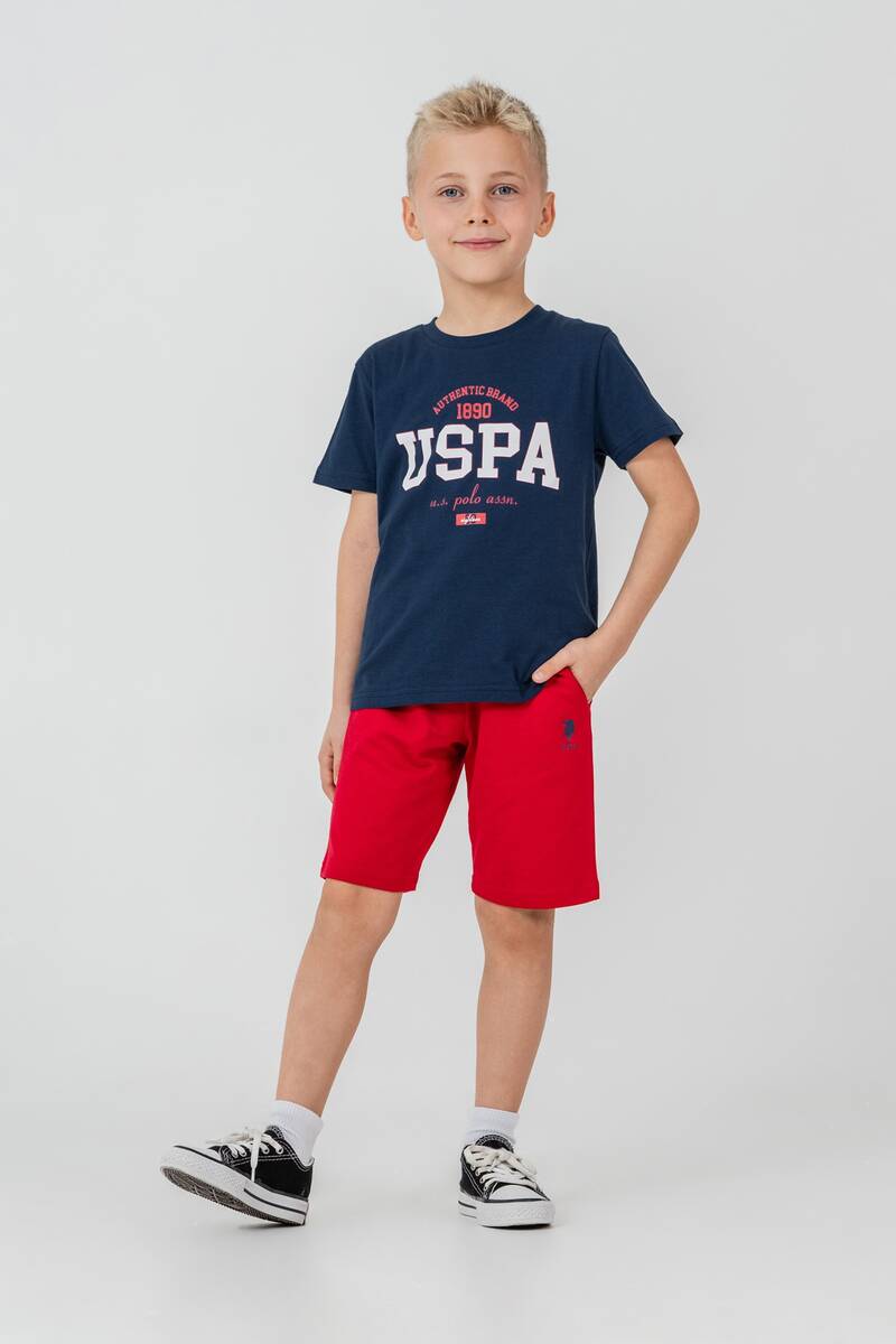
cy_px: 672
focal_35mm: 118
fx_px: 4405
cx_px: 448
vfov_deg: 17.3
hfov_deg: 11.6
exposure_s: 1/160
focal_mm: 79
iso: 125
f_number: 7.1
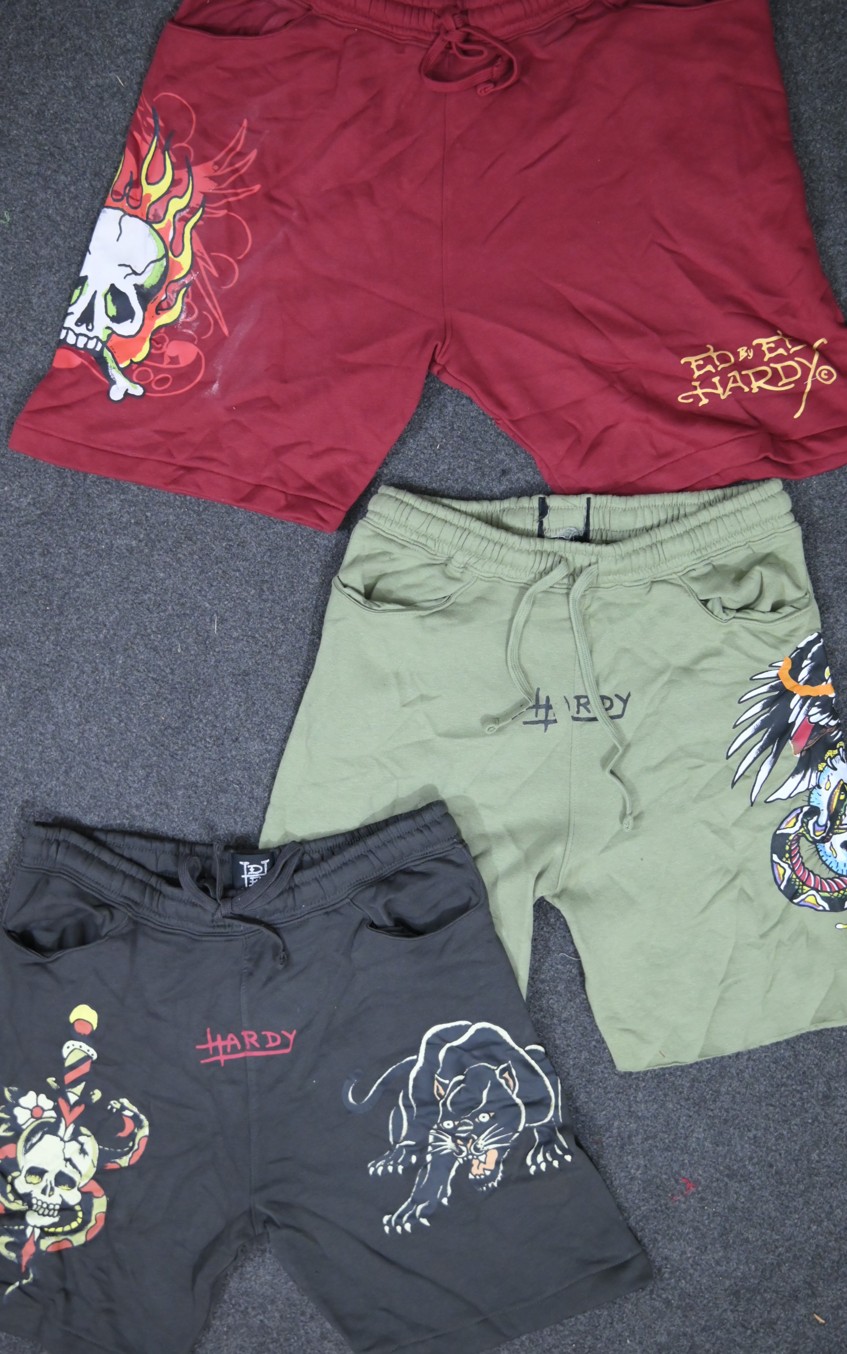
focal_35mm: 42
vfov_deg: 47.2
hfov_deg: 30.5
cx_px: 391
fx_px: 1551
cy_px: 679
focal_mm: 35
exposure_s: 1/100
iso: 2000
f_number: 2.2
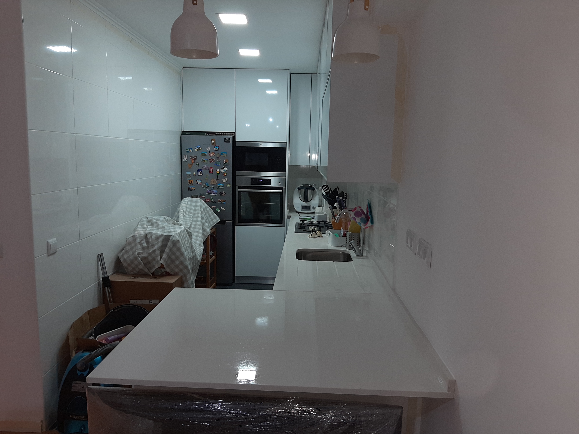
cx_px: 290
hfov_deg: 65.3
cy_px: 217
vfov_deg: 51.4
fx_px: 452
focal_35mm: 27
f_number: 1.7
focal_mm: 3.93
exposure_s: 1/50
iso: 80
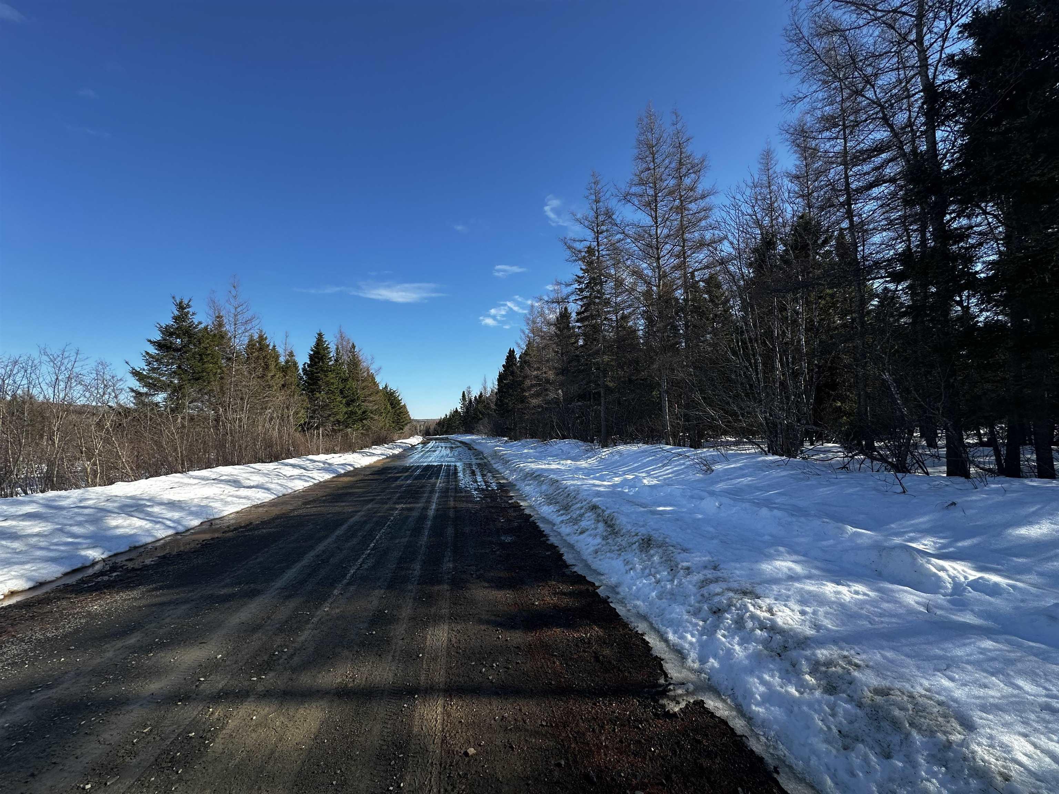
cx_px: 530
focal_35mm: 14
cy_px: 397
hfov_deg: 102.1
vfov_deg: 85.7
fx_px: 428
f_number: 2.2
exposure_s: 1/1304
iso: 50
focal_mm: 2.22
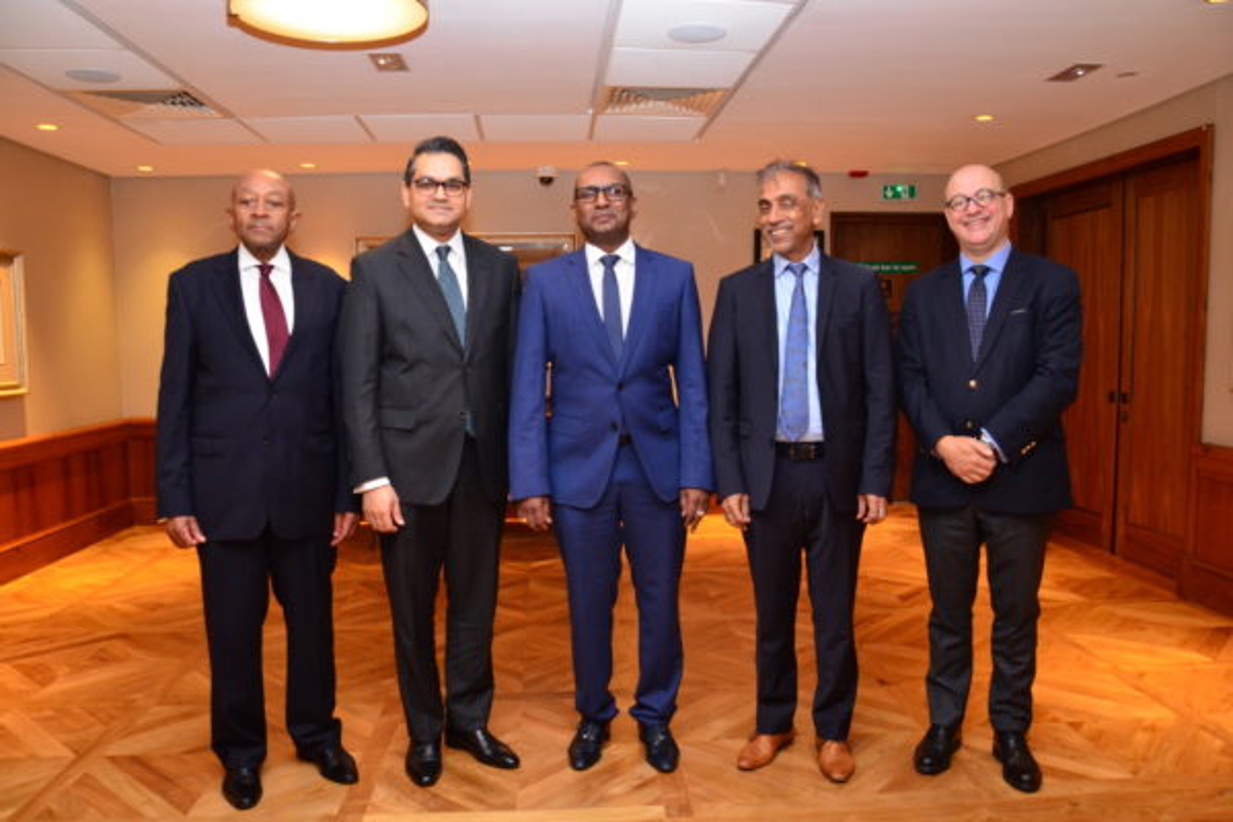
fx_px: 2055
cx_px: 616
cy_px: 411
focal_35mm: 60
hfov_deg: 33.4
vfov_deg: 22.6
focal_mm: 40
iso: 1250
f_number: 5.6
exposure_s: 1/80
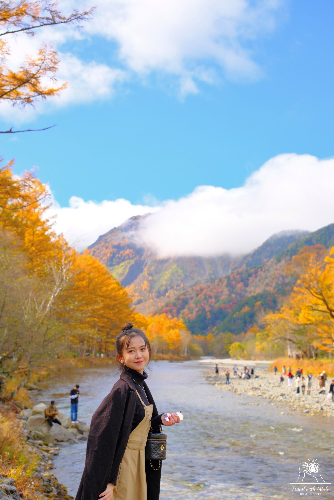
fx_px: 696
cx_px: 167
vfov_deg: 39.6
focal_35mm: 50
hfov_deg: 27.0
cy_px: 250
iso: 500
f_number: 3.6
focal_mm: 33
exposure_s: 1/600
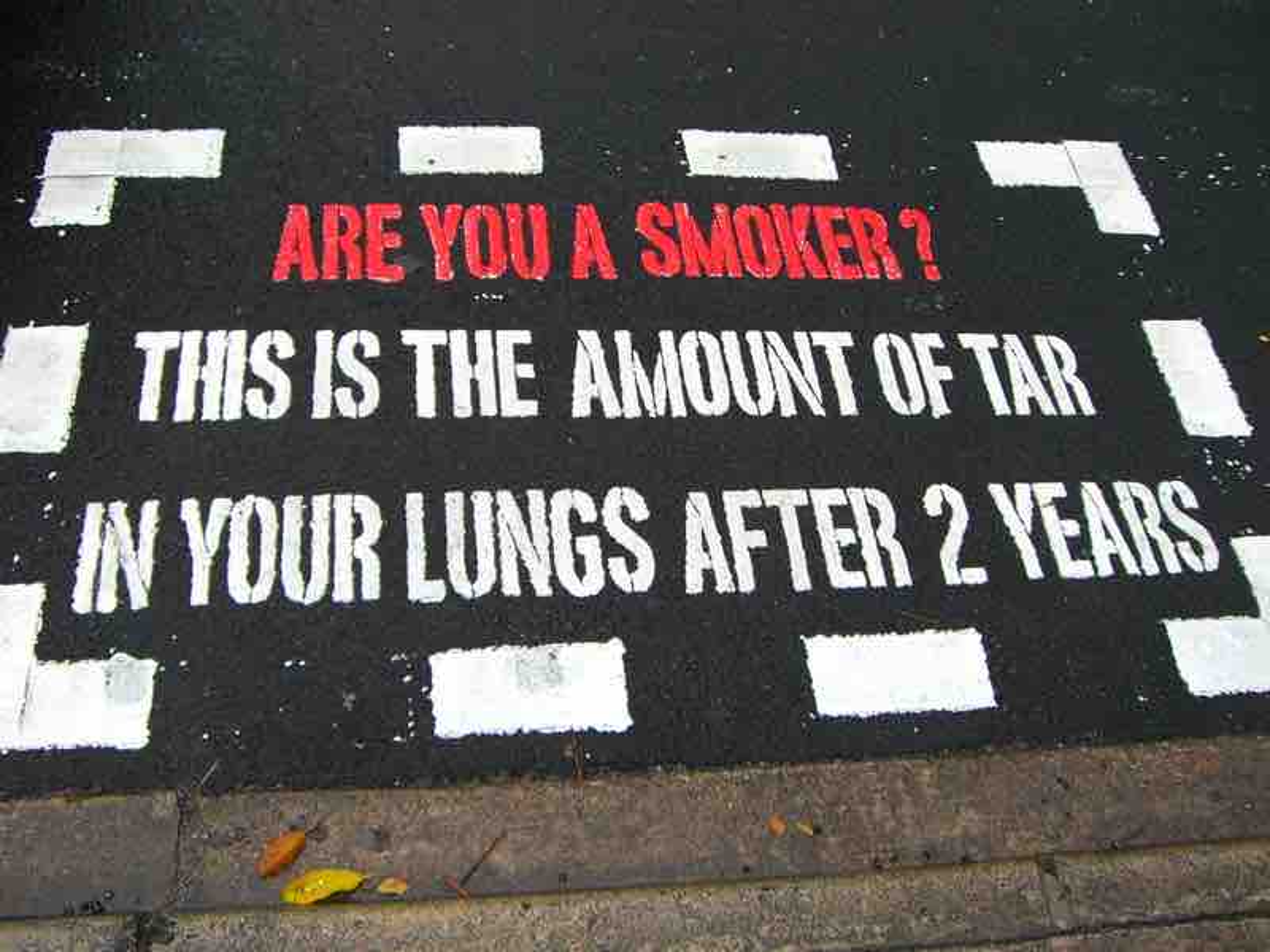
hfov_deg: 49.0
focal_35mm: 38
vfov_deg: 37.7
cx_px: 635
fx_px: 1394
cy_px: 476
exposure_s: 1/200
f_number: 2.7
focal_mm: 6.2
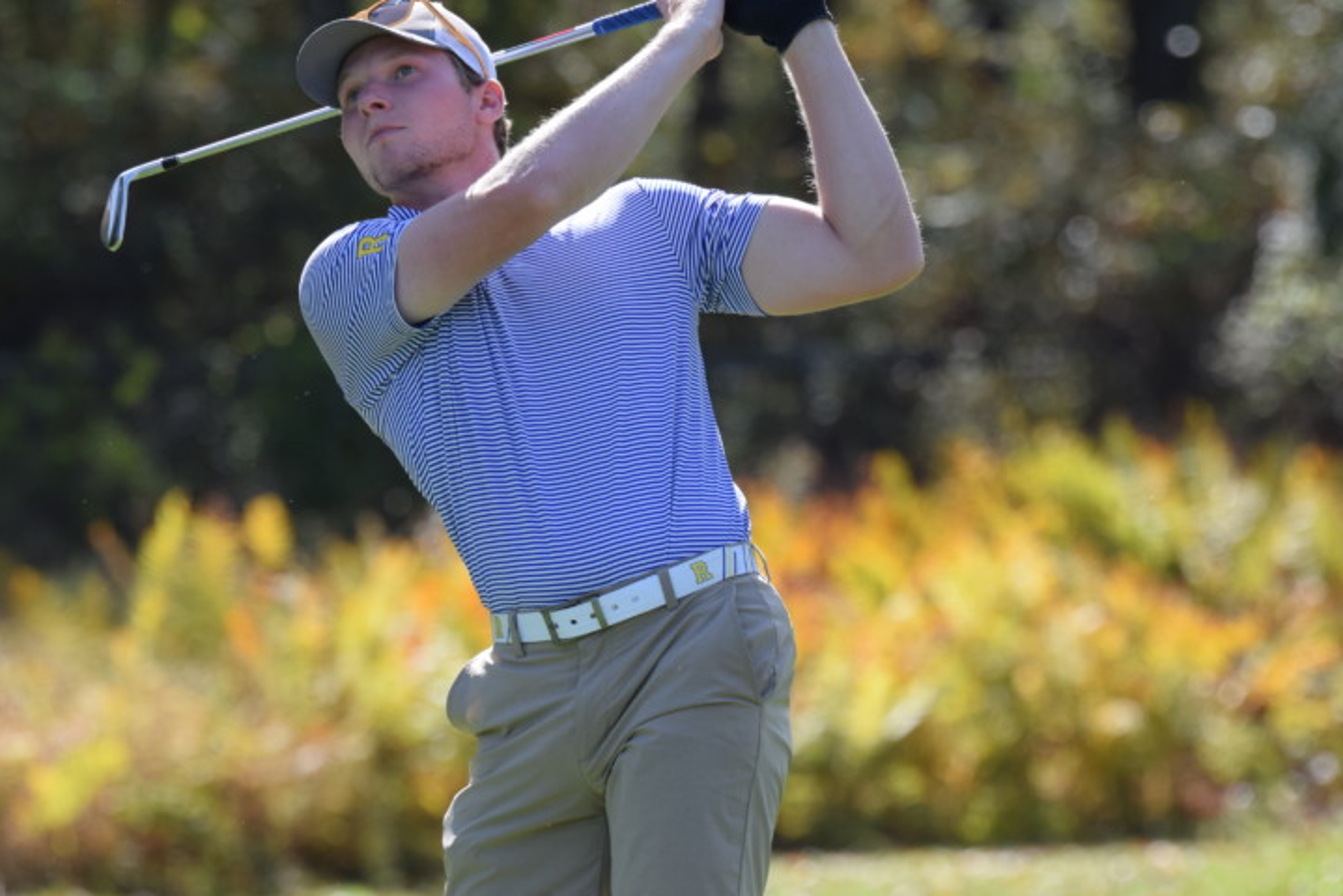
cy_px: 285
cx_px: 424
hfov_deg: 4.8
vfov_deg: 3.2
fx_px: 15935
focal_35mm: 427
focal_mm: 200
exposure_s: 1/1000
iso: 400
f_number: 4.5
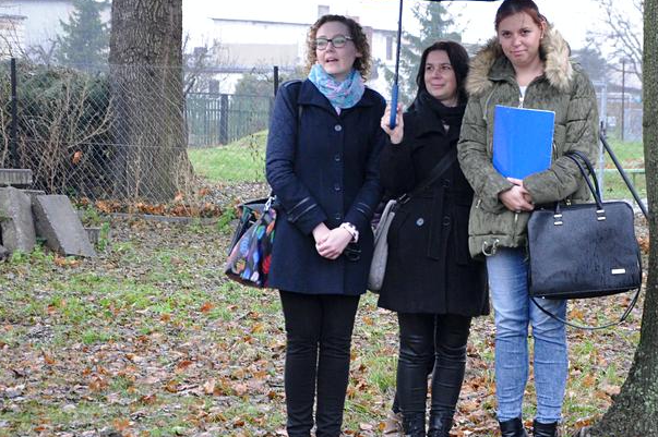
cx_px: 442
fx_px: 2009
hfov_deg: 18.5
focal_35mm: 110
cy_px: 233
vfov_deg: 12.4
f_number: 5
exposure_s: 1/50
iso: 2000
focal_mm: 52
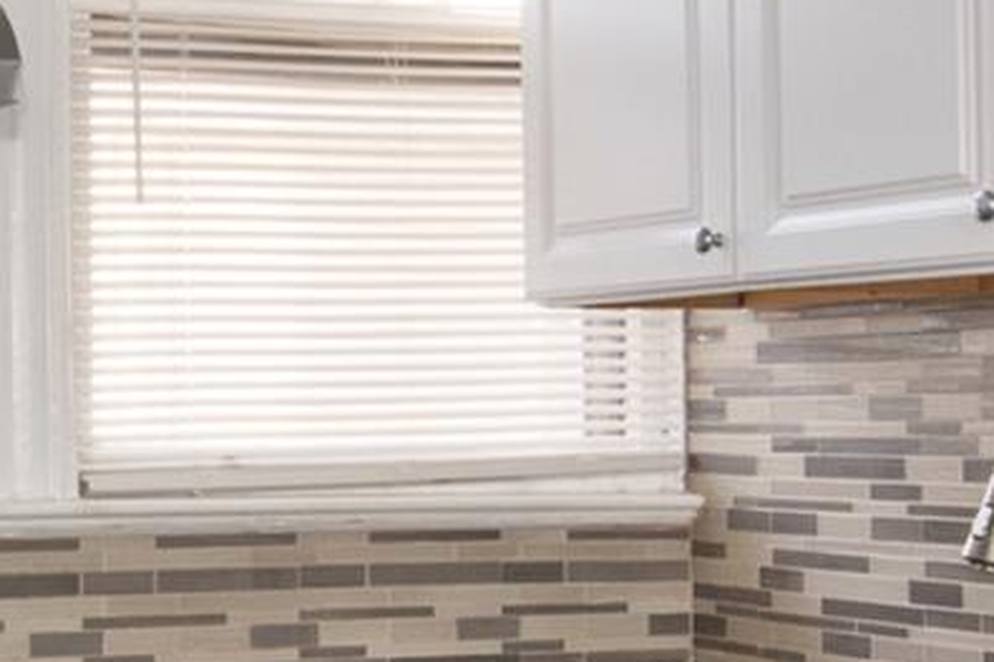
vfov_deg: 15.9
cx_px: 73
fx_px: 2362
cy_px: 399
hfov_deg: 23.1
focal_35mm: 86
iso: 640
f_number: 11
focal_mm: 11
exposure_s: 1/30
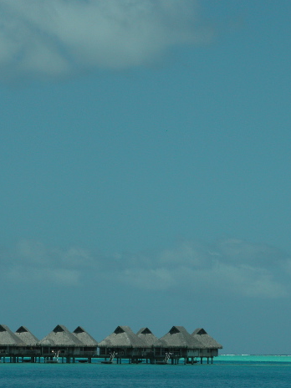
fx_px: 2488
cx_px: 128
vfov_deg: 8.9
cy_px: 196
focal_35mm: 222
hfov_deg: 6.7
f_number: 7
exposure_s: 1/671
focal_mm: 41.1
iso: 100
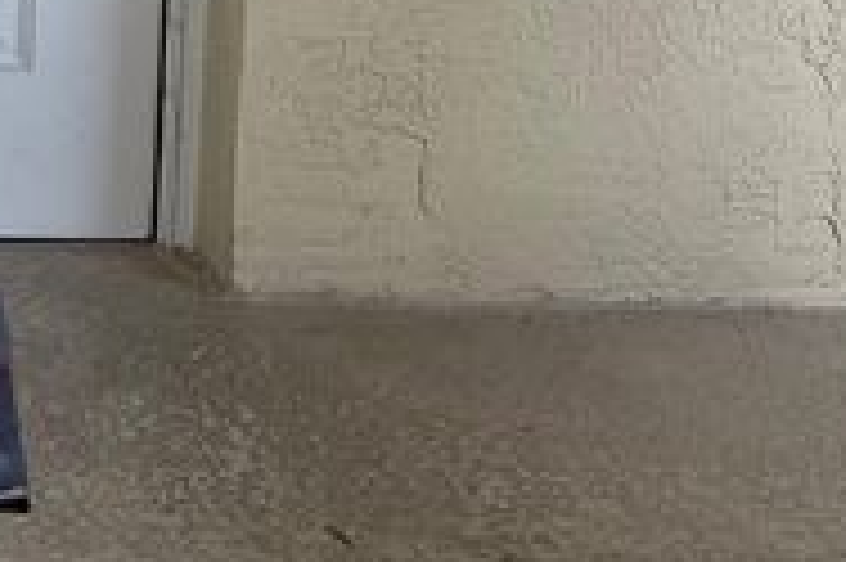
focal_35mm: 96
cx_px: -122
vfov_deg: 12.2
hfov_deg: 20.1
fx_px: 2254
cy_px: -654
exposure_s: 1/344
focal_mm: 5.7
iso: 50
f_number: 1.5
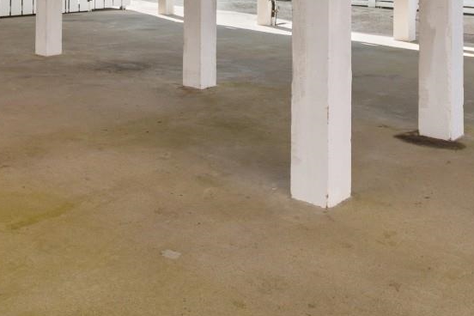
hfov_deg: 44.3
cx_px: 191
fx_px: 579
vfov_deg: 27.0
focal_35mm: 44
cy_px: -64
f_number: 7.1
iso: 100
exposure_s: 1/200
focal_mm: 10
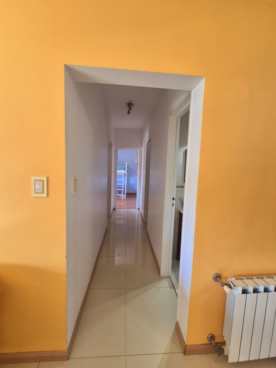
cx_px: 138
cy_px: 184
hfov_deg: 89.9
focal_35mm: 13
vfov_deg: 106.2
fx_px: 138
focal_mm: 1.74
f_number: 2.2
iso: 125
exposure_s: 1/50
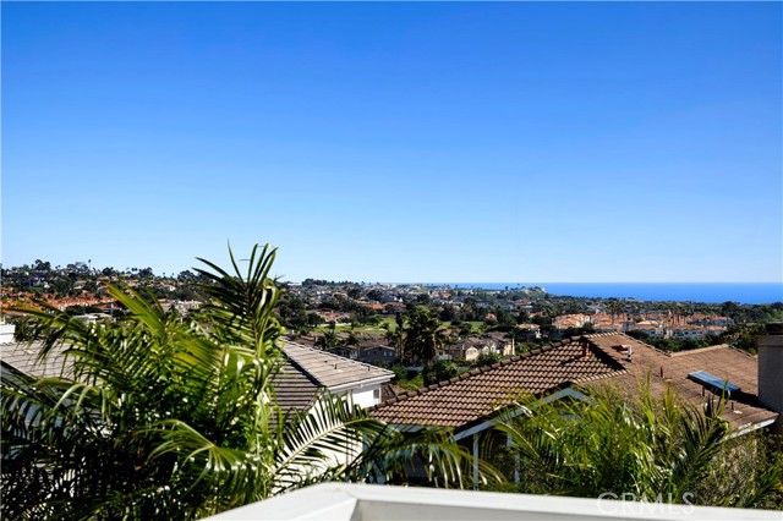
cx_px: 392
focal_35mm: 70
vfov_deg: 19.4
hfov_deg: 28.9
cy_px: 260
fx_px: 1522
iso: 100
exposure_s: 1/100
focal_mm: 70
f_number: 10
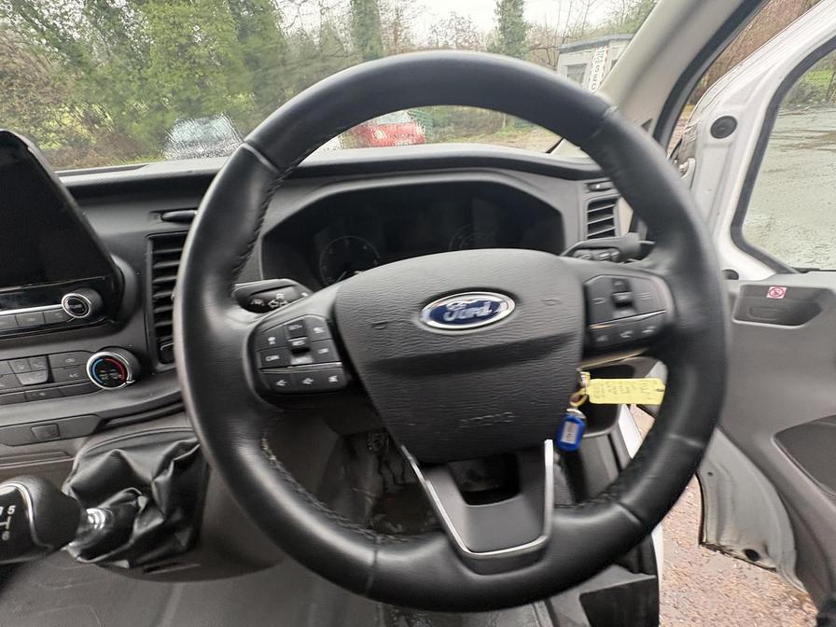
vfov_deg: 85.7
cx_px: 418
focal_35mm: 14
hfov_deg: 102.1
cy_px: 314
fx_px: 338
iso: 200
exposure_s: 1/70
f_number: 2.2
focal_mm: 2.22
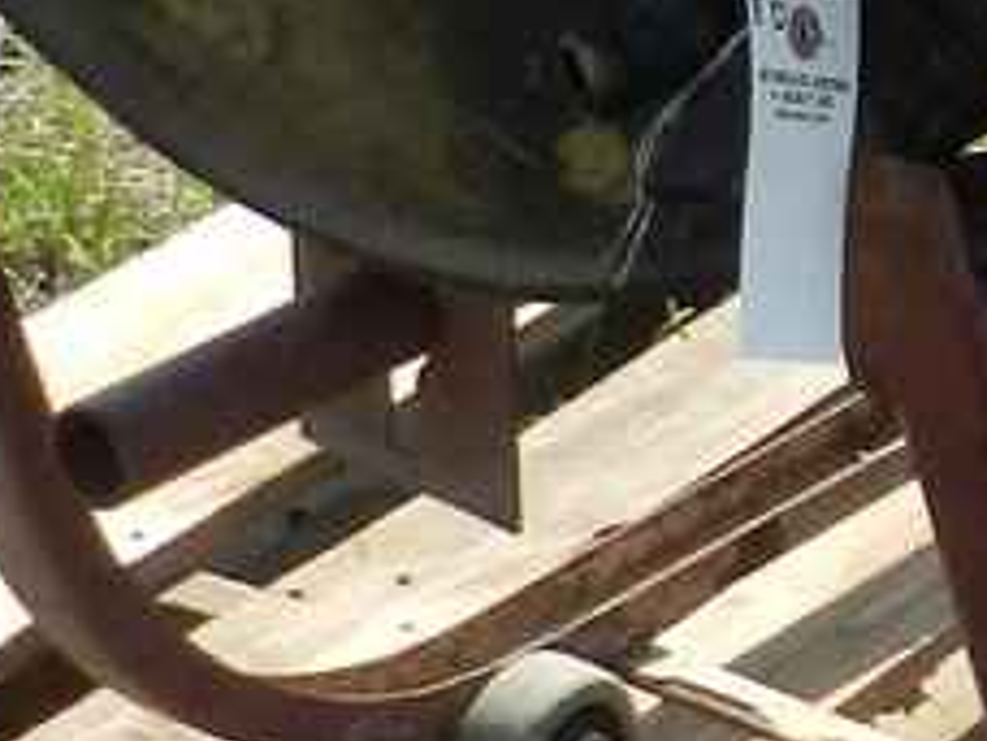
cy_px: -41
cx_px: 1132
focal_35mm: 212
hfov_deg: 9.2
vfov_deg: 7.0
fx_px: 6045
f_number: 3.7
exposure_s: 1/800
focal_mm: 5.6
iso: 160
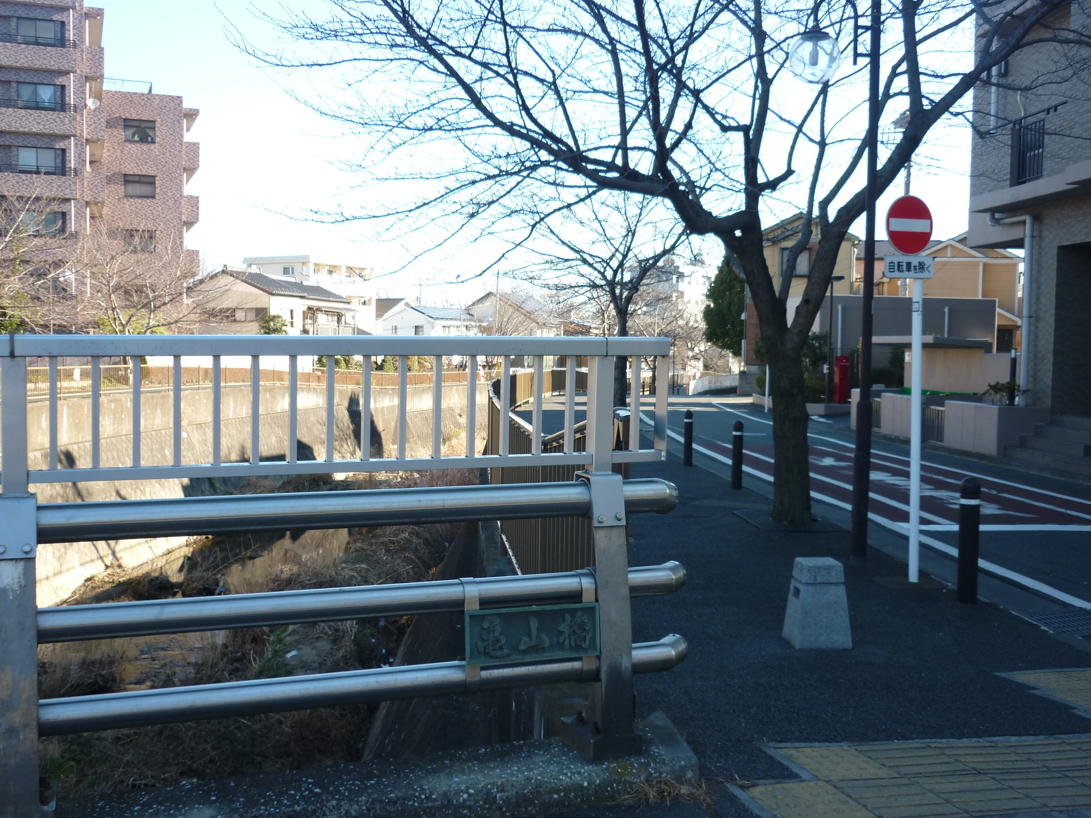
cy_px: 416
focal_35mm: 35
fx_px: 1103
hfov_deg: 52.6
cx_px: 526
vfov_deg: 40.7
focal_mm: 5.5
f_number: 2.8
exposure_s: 1/250
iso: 80
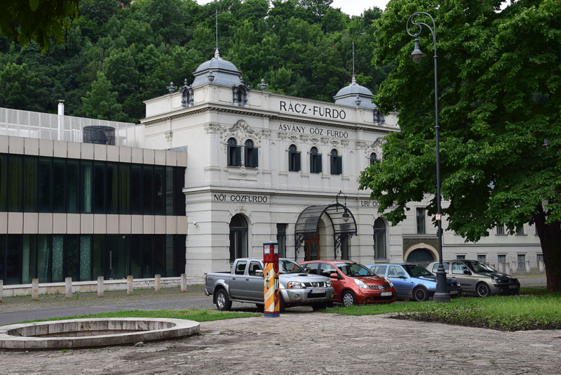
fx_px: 748
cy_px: 188
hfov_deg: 41.1
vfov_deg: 28.1
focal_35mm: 48
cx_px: 280
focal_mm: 32
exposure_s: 1/250
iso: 400
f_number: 10
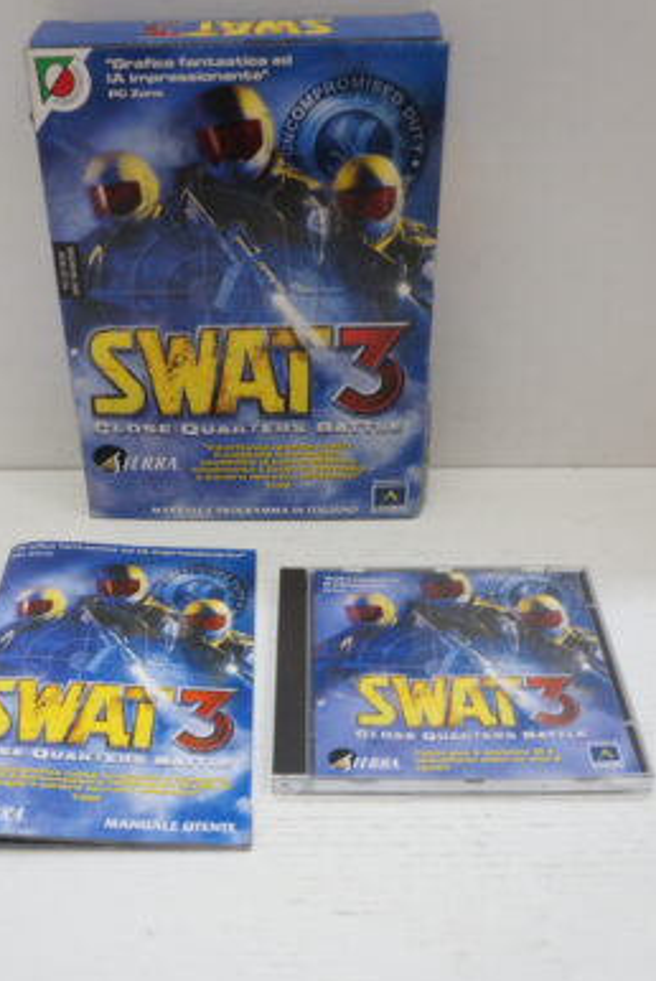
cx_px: 292
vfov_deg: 54.4
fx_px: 955
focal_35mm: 35
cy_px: 471
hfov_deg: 37.9
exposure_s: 1/60
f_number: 4.5
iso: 800
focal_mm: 20
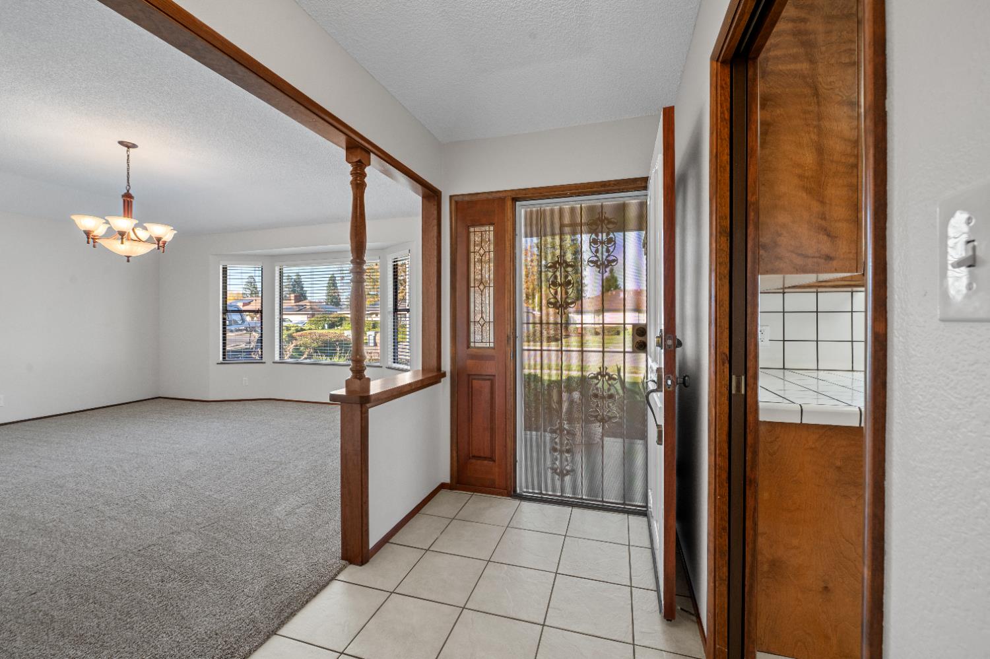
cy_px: 330
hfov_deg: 104.3
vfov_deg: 81.1
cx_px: 495
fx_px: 385
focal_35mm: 14
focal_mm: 14
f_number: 9
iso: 250
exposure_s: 1/10
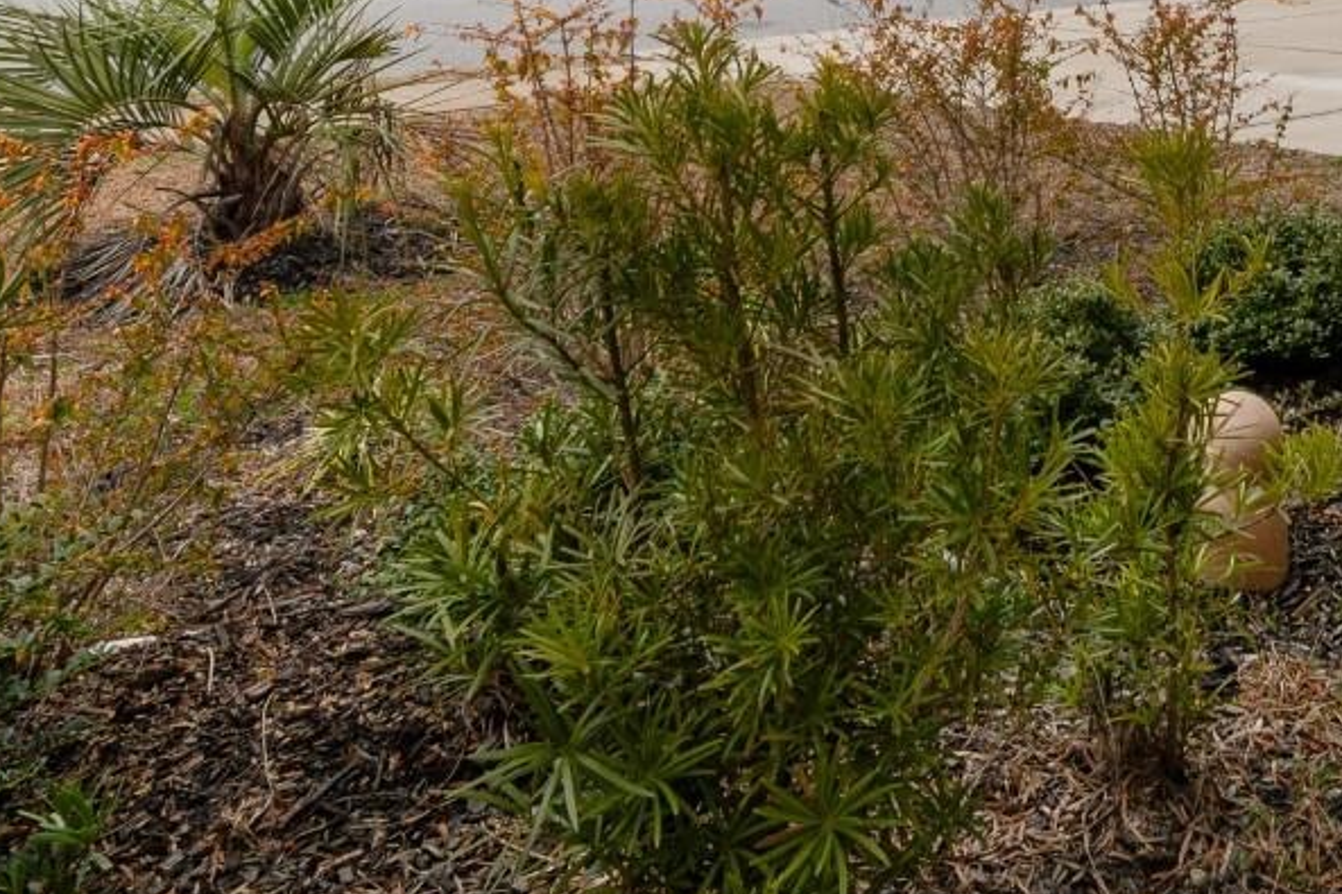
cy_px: -208
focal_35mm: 41
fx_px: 1528
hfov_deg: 44.1
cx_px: 1152
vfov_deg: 28.0
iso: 100
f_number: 7.1
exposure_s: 1/200
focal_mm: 10
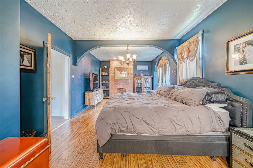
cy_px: 84
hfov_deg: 112.6
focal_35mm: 12
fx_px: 84
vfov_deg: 89.9
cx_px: 126
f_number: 11
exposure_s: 1/1.25
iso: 50
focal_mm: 12
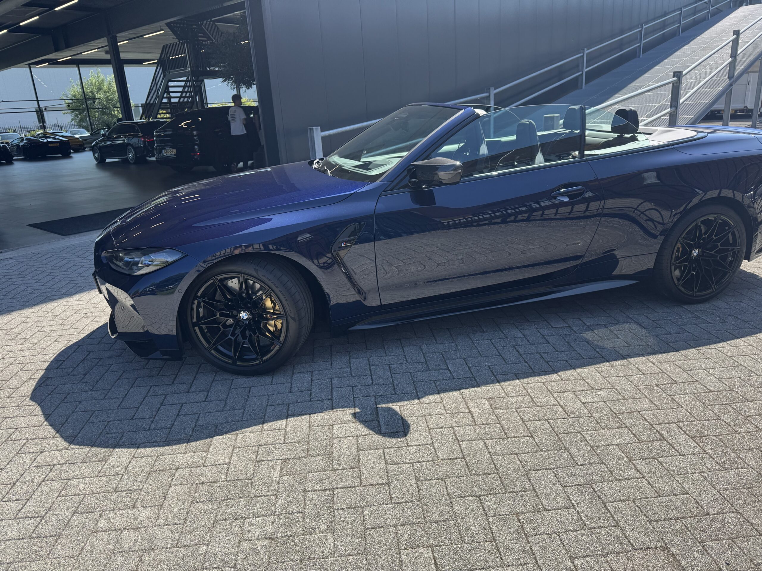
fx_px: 528
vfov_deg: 56.8
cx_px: 381
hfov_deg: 71.6
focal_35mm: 24
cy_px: 286
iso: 80
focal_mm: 6.76
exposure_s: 1/1869
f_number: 1.78
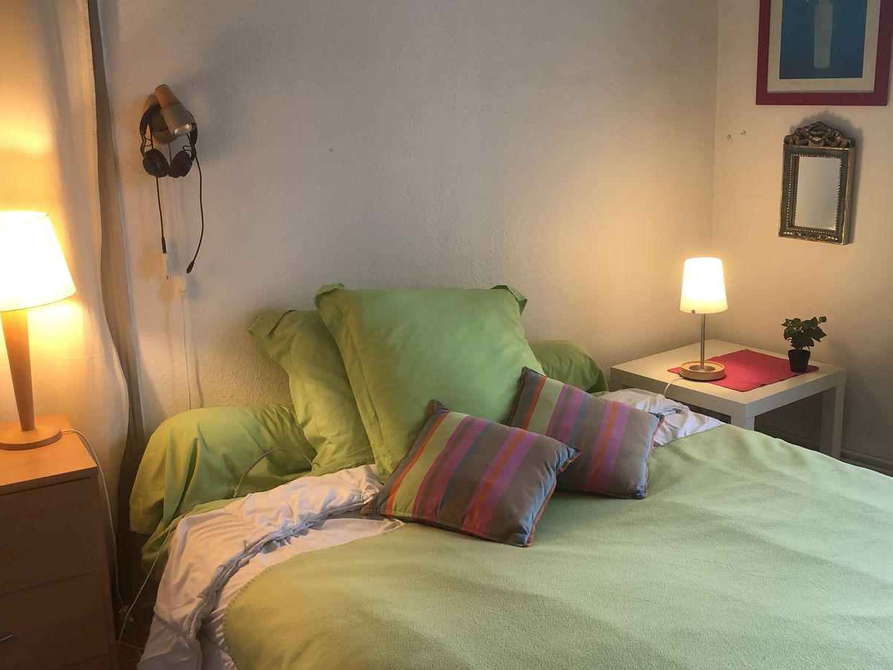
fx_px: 954
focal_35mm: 37
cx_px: 504
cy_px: 336
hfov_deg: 50.0
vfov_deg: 38.7
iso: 40
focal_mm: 3.99
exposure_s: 1/33
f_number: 1.8
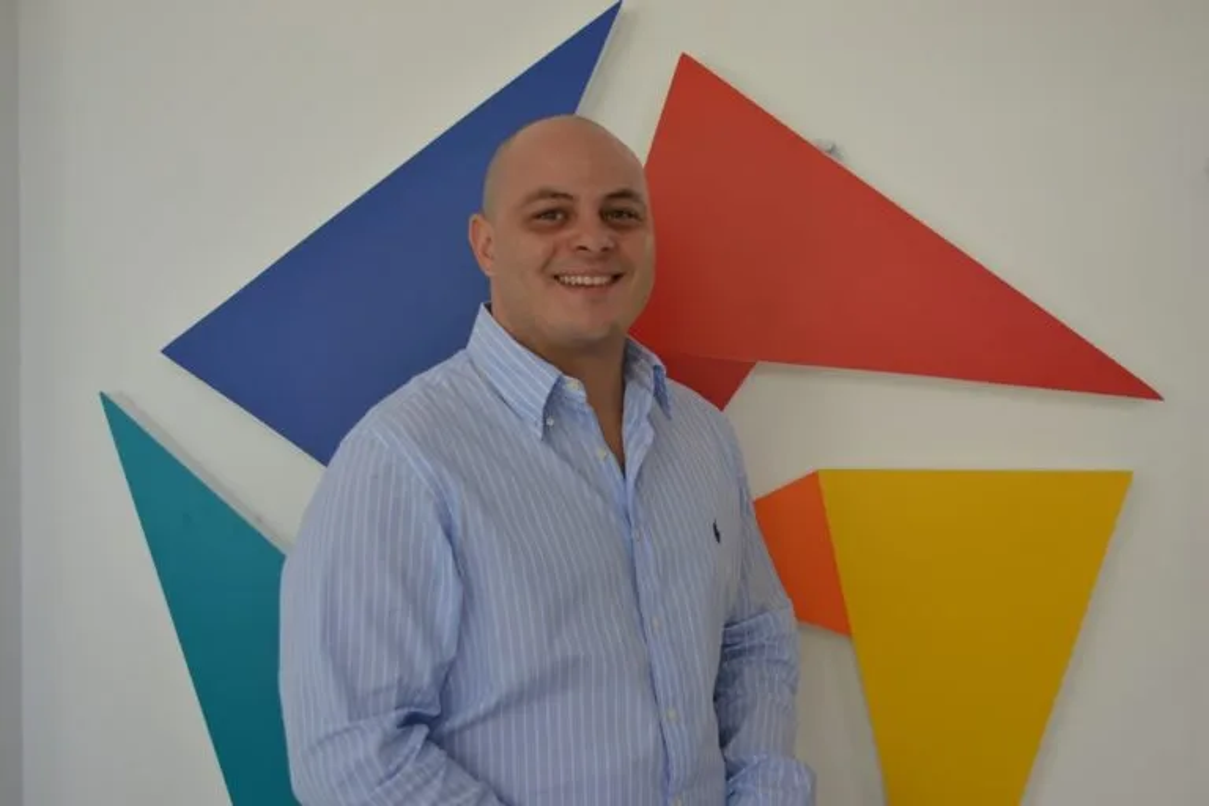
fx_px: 1612
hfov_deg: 41.1
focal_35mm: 48
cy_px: 403
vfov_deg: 28.1
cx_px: 604
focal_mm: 32
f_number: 5
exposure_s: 1/100
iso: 400
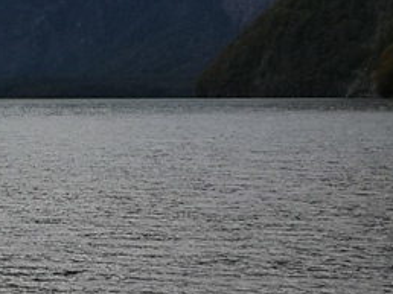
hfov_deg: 12.4
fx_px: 1724
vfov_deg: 9.7
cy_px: 27
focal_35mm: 152
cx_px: -187
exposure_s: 1/2674
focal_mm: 3.95
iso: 50
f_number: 1.8
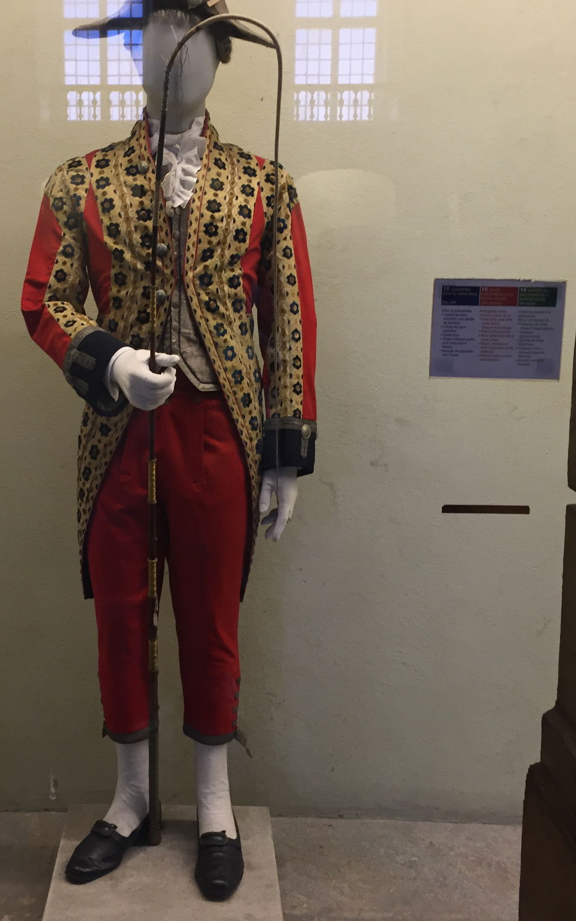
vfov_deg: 48.1
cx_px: 171
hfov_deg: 30.9
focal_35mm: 41
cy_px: 413
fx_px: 1029
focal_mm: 4.15
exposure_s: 1/33
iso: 100
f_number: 2.2
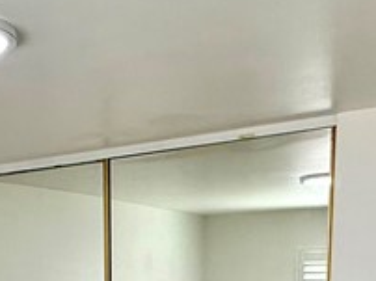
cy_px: 434
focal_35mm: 71
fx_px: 770
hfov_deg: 26.3
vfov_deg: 18.2
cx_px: 19
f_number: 2.2
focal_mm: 2.22
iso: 200
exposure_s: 1/120
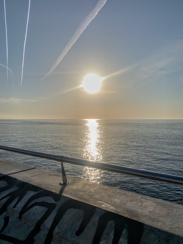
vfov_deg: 67.3
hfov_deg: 53.1
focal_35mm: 26
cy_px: 122
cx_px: 92
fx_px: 183
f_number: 1.8
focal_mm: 4.25
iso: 25
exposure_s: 1/17857
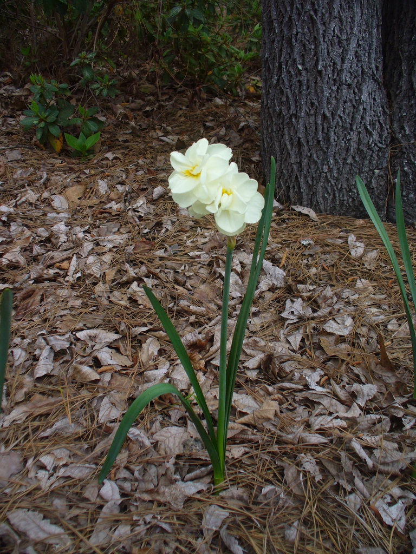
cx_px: 208
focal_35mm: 37
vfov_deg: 50.1
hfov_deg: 38.7
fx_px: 593
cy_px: 277
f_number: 2.8
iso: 80
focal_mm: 6.1
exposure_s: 1/320
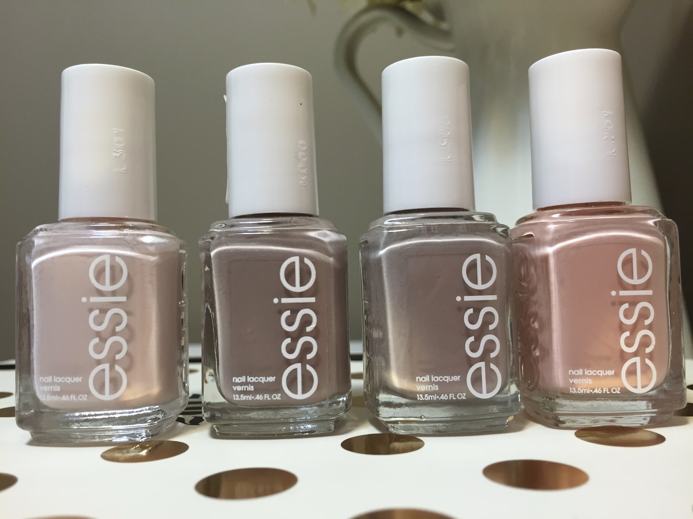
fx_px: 581
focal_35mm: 29
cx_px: 346
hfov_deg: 61.7
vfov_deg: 48.2
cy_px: 260
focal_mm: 4.15
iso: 64
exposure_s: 1/30
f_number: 2.2
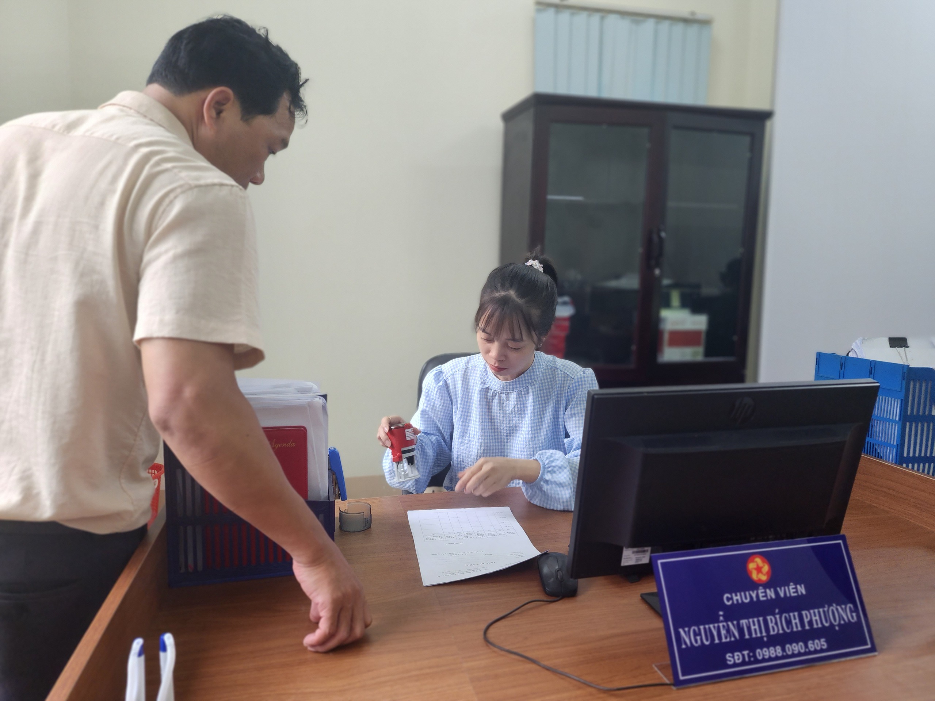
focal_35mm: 23
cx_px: 468
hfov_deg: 73.9
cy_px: 350
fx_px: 621
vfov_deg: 58.9
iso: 250
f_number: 1.8
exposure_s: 1/100
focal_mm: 6.4
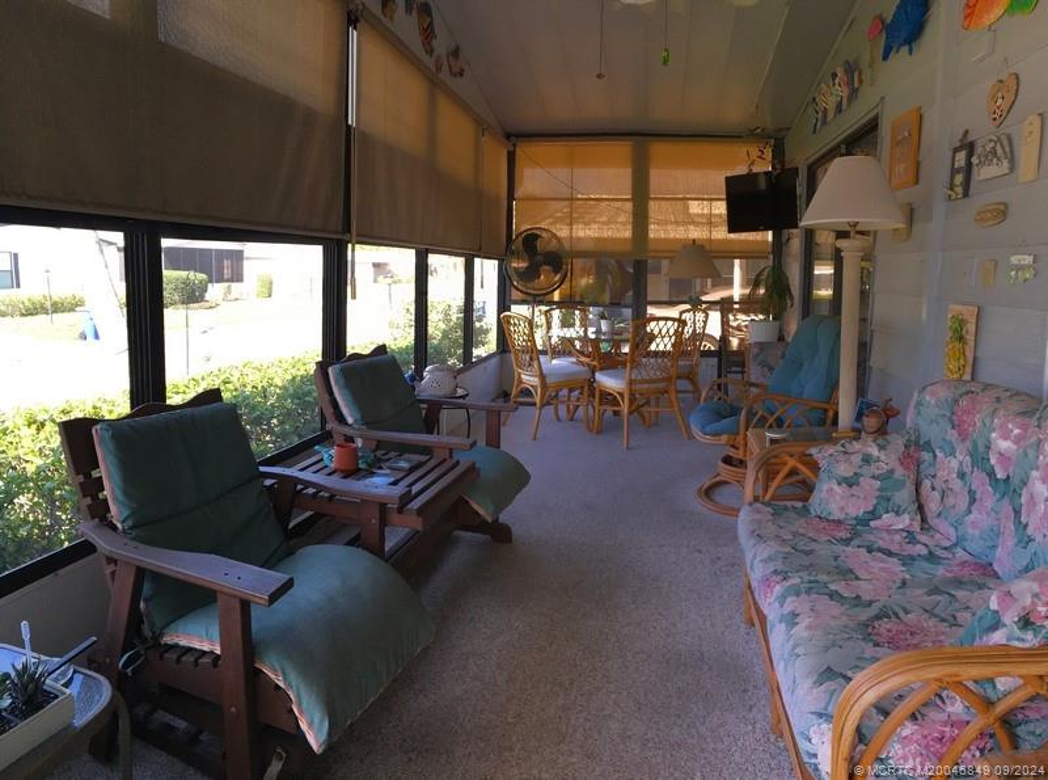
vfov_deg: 48.0
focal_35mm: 29
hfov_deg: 61.8
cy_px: 390
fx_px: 875
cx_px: 524
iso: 100
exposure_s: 1/330
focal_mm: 4.15
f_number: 2.2
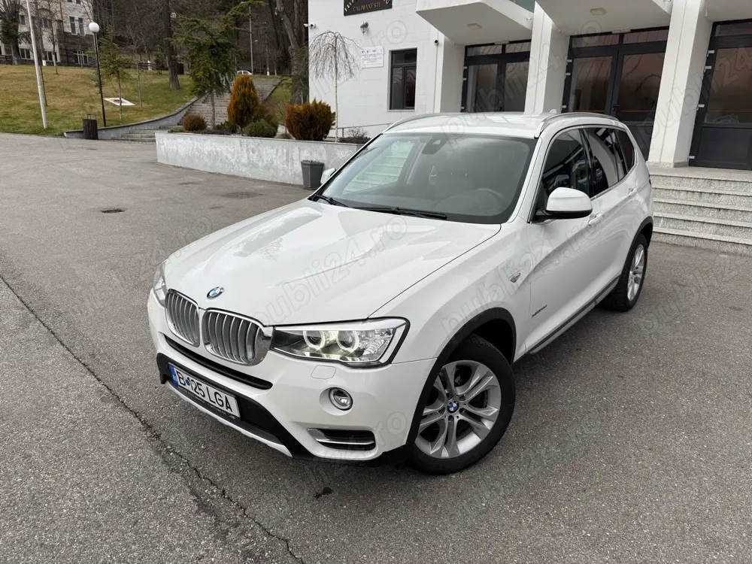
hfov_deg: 71.6
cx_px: 376
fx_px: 521
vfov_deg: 56.8
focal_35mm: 24
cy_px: 282
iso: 80
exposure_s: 1/602
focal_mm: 6.76
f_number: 1.78
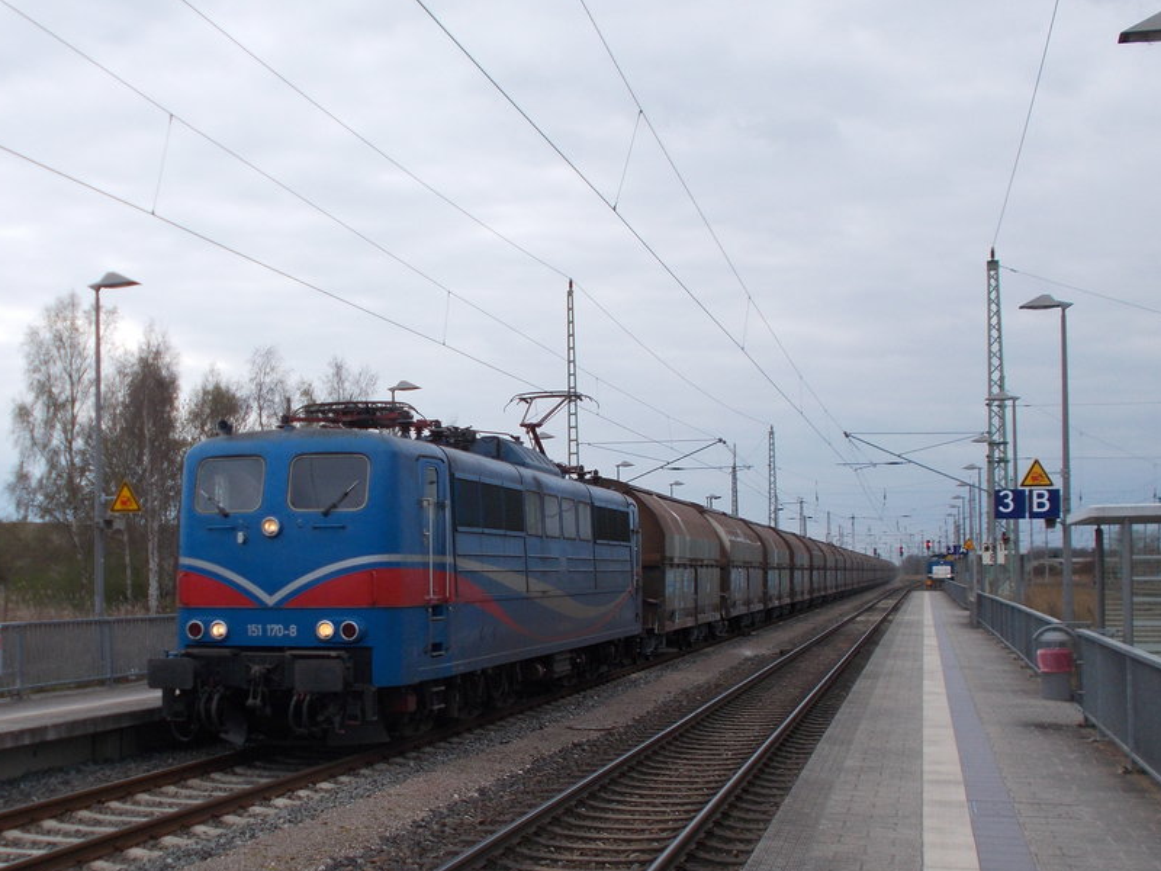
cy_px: 569
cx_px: 412
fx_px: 1711
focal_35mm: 51
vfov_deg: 28.4
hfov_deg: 37.2
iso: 80
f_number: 3.6
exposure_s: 1/500
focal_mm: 6
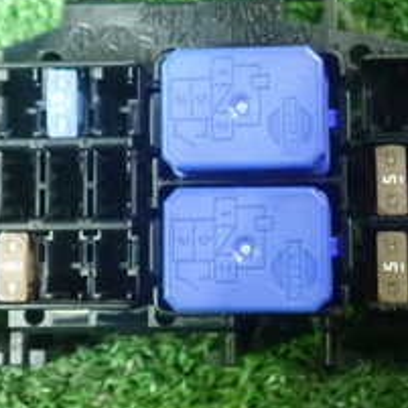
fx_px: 1053
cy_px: 134
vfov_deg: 21.8
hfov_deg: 21.9
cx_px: 240
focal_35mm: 79
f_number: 2.3
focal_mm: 5.5
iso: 1250
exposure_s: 1/30
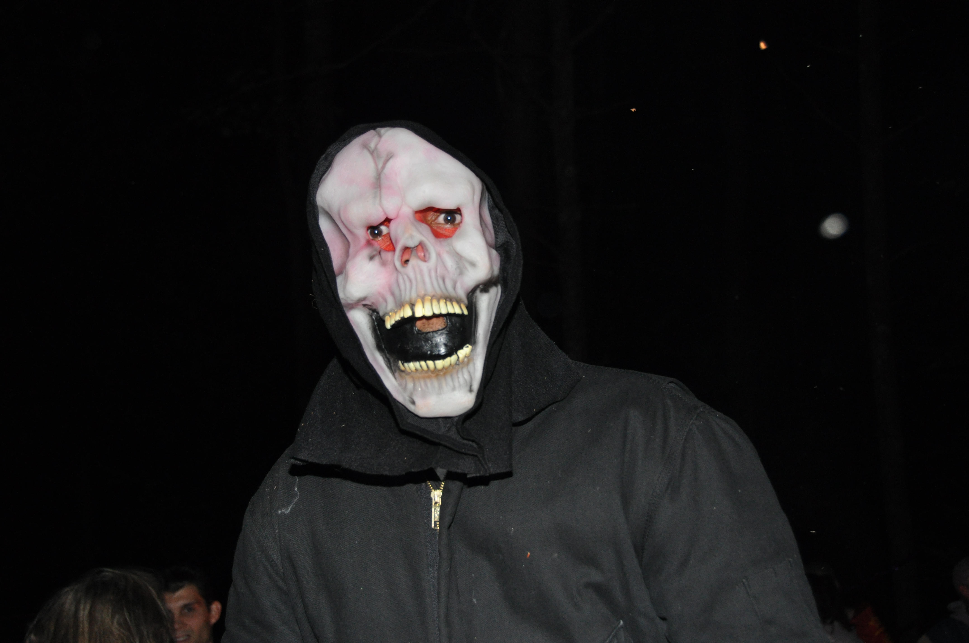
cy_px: 322
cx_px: 484
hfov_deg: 41.2
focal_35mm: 48
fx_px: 1290
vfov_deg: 28.0
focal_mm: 32
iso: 800
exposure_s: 1/60
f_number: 4
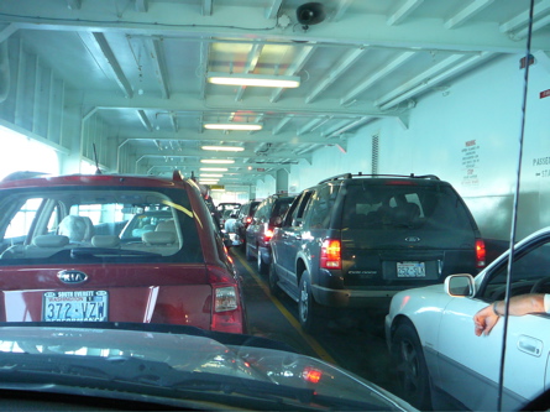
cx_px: 275
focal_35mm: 35
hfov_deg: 52.7
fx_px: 556
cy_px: 206
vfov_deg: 40.6
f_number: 2.8
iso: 160
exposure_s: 1/25
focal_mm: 5.2
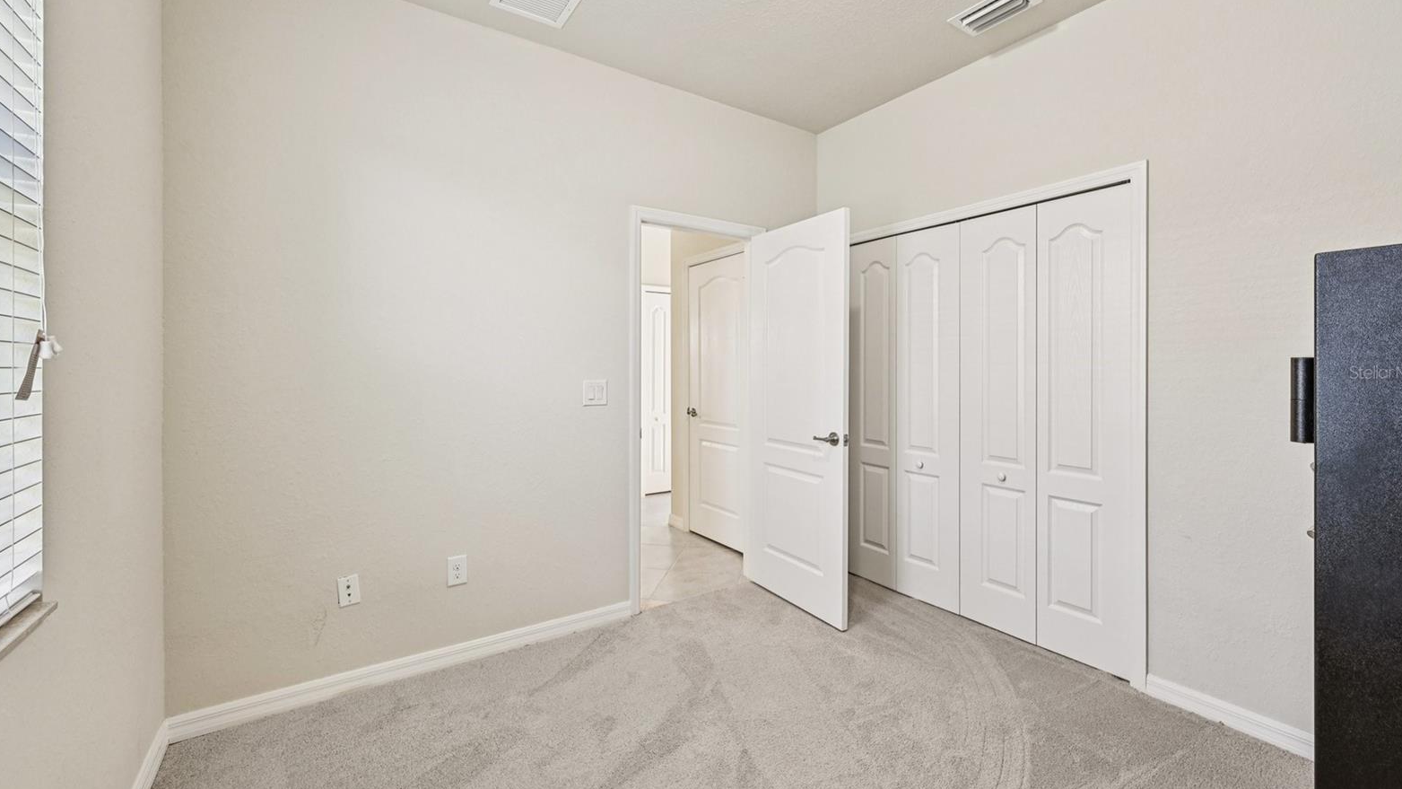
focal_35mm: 15
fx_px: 558
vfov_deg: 70.5
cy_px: 372
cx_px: 711
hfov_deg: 103.0
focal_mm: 14
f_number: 8
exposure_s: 1/20
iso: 400
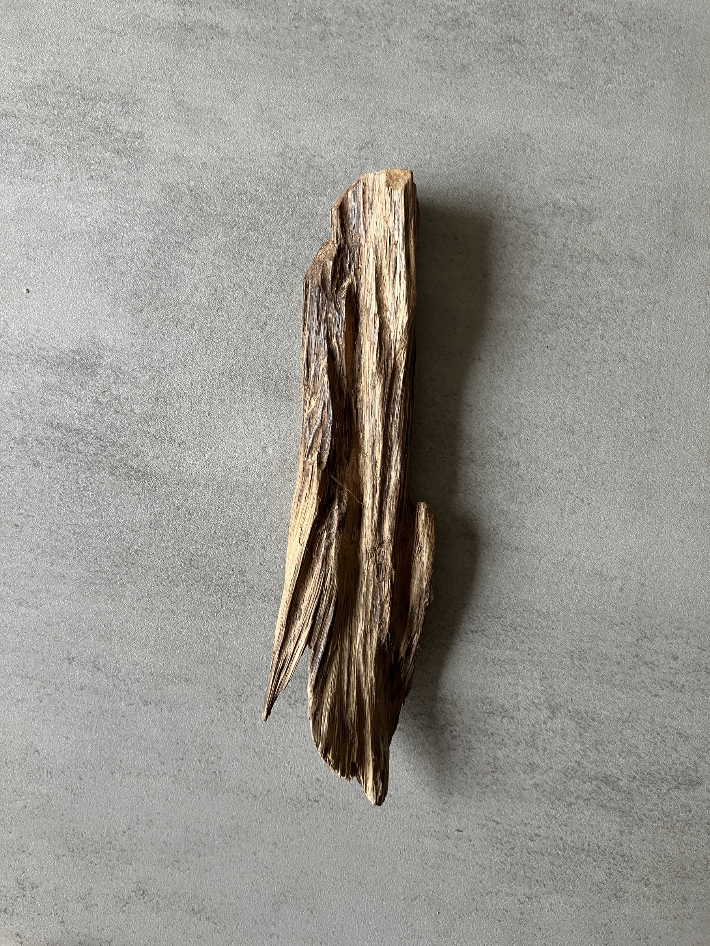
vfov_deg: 63.4
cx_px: 355
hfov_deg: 49.7
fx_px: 766
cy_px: 473
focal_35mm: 28
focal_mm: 3.99
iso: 80
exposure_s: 1/83
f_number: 1.8
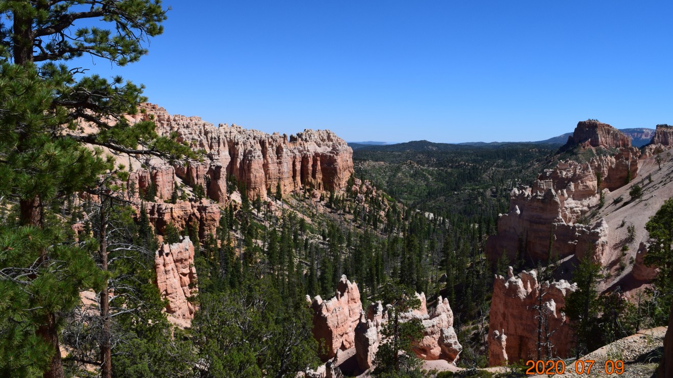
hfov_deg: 66.1
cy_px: 172
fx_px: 518
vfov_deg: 40.2
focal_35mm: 29
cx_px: 344
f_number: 11
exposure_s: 1/500
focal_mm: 18
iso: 360
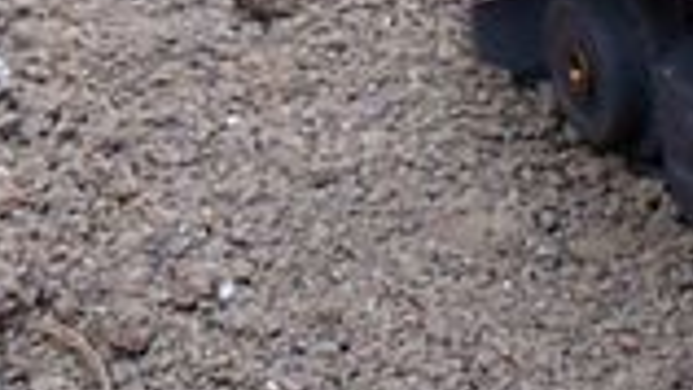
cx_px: 360
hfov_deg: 4.2
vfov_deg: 2.4
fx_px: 9356
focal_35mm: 509
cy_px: -911
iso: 100
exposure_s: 1/60
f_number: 3.4
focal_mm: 12.3
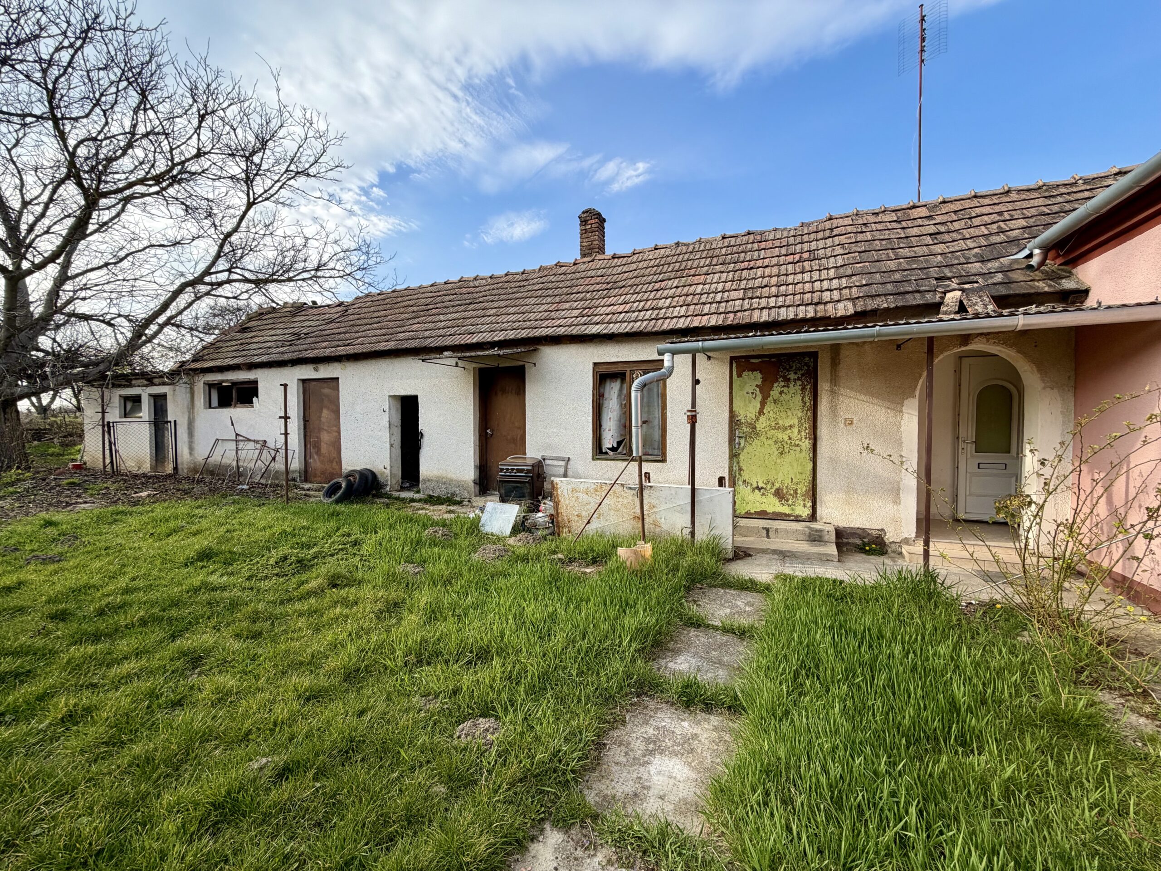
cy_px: 436
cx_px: 580
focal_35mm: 14
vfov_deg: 85.7
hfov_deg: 102.1
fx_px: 470
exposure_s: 1/569
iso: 40
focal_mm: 2.22
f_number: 2.2
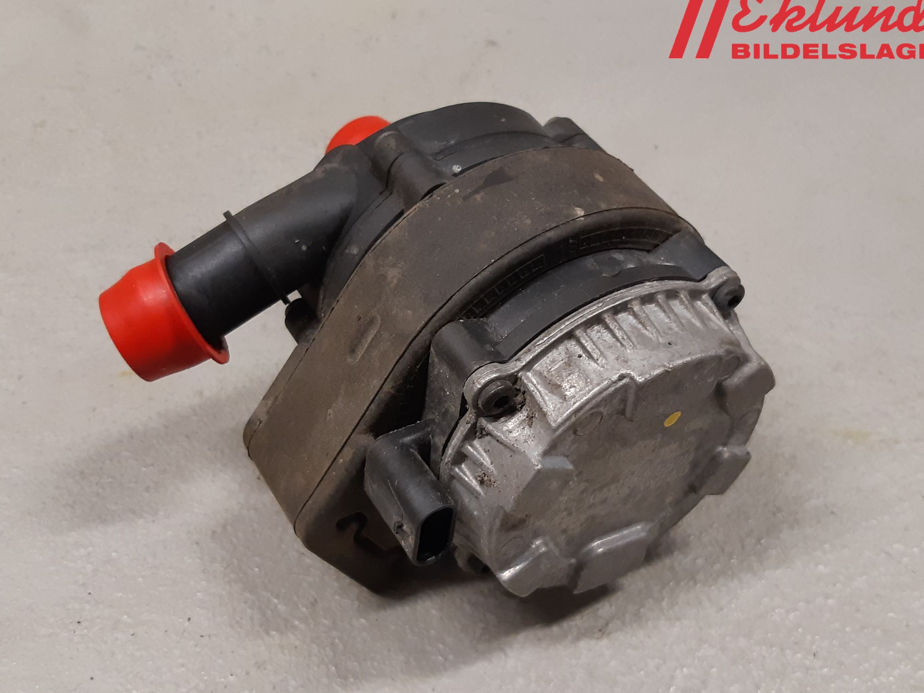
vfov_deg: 51.4
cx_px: 477
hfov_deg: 65.3
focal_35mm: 27
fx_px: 721
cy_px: 339
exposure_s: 1/50
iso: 125
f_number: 1.7
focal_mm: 3.93
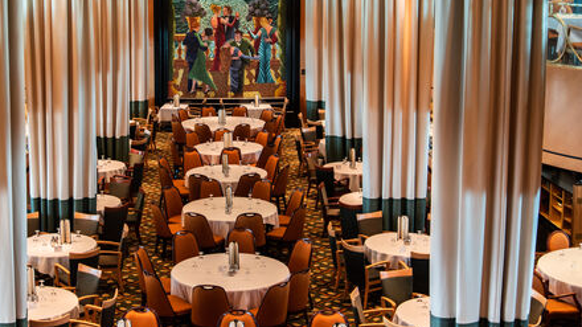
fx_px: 925
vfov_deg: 19.9
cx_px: 229
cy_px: 81
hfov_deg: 34.8
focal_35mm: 60
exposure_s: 1/30
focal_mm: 42
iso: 1000
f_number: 4.2
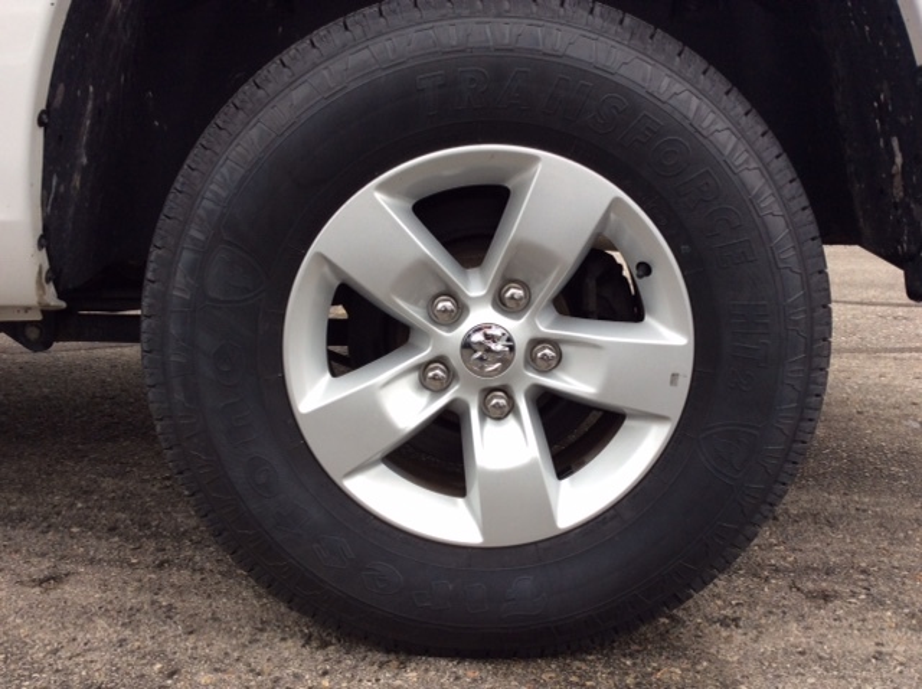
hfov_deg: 56.9
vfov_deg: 44.1
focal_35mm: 32
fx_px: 851
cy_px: 344
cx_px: 461
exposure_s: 1/236
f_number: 2.4
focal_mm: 3.3
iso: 32
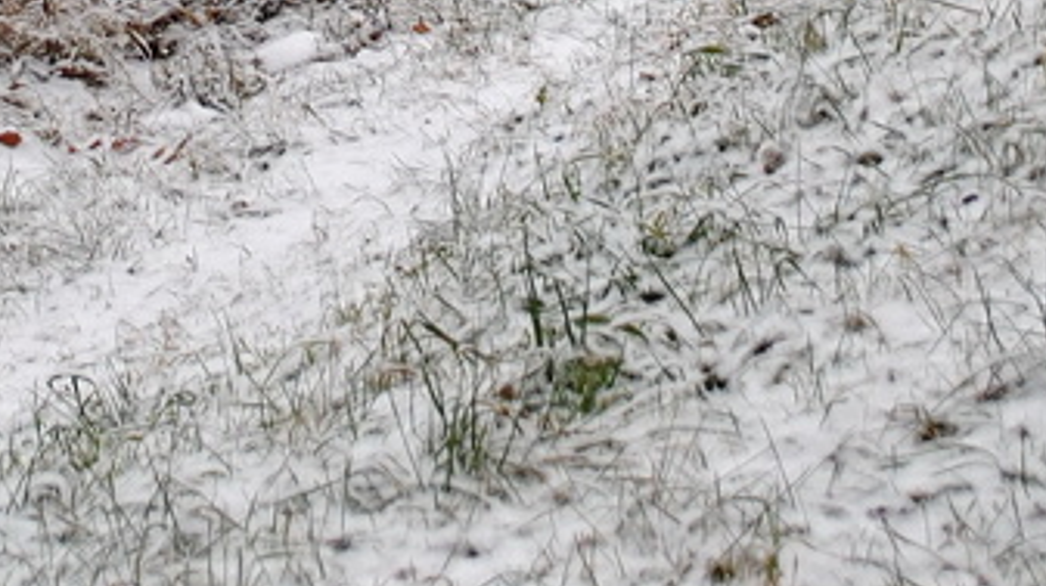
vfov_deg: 6.8
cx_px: 230
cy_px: -727
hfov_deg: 12.6
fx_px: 4712
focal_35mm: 170
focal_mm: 26
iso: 200
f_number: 5.6
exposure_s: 1/125
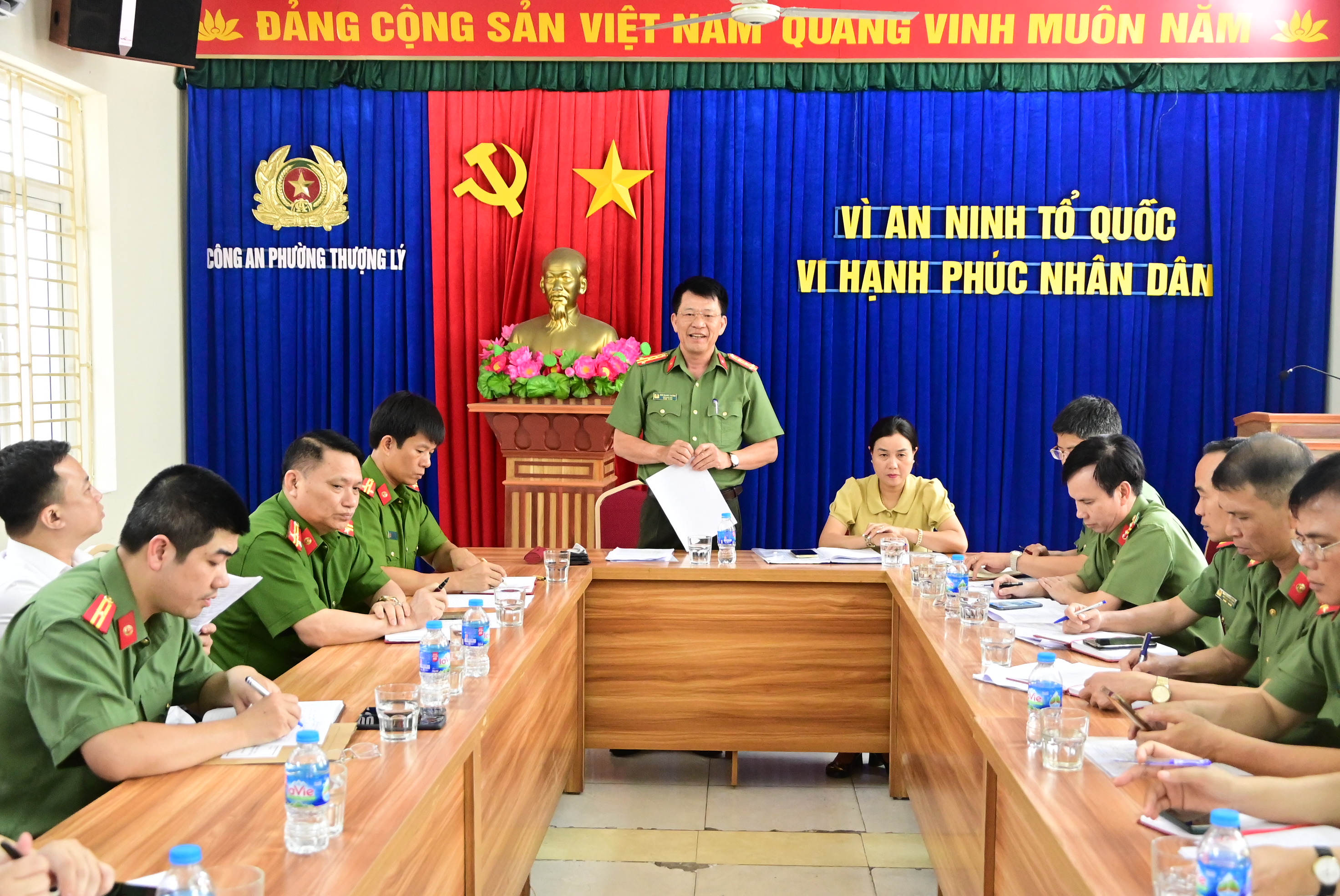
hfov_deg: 51.9
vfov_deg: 36.0
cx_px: 670
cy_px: 448
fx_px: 1378
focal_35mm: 37
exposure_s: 1/200
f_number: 4
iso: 5000
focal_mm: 25
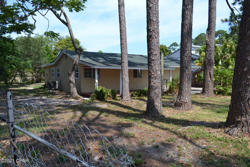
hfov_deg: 67.4
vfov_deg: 47.9
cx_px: 125
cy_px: 84
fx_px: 187
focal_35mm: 27
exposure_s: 1/200
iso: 100
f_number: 7.1
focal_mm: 18
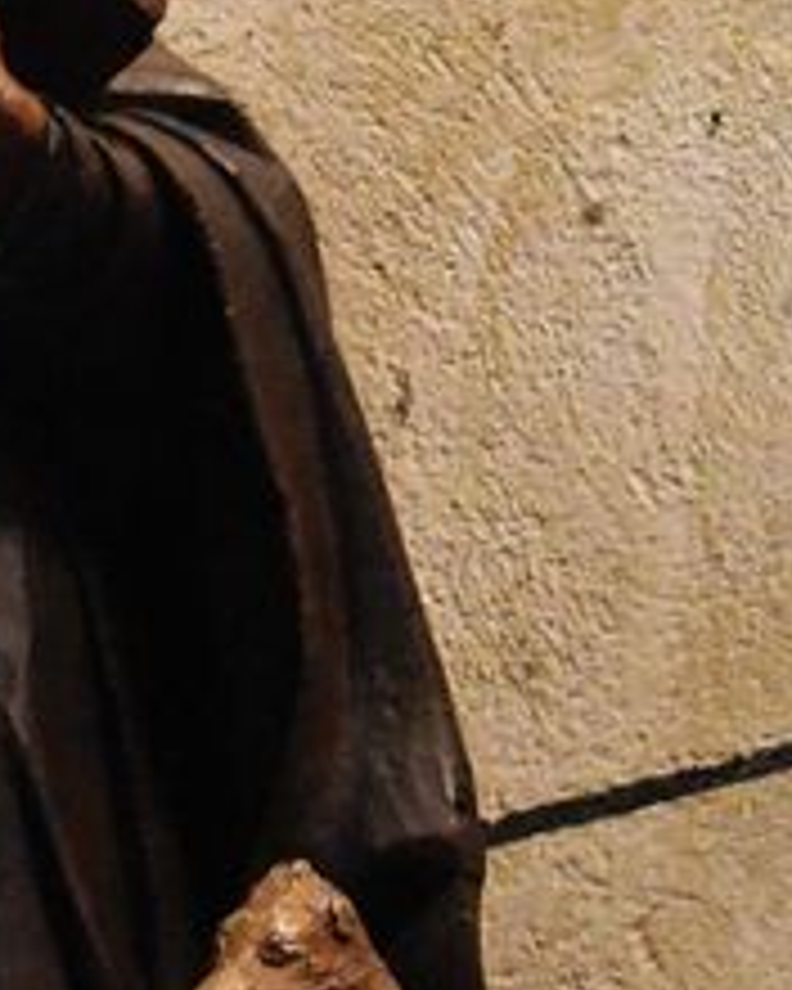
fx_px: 6036
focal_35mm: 206
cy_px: 598
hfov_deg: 7.5
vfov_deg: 9.4
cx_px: -92
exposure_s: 1/40
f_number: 5.3
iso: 12800
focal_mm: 46
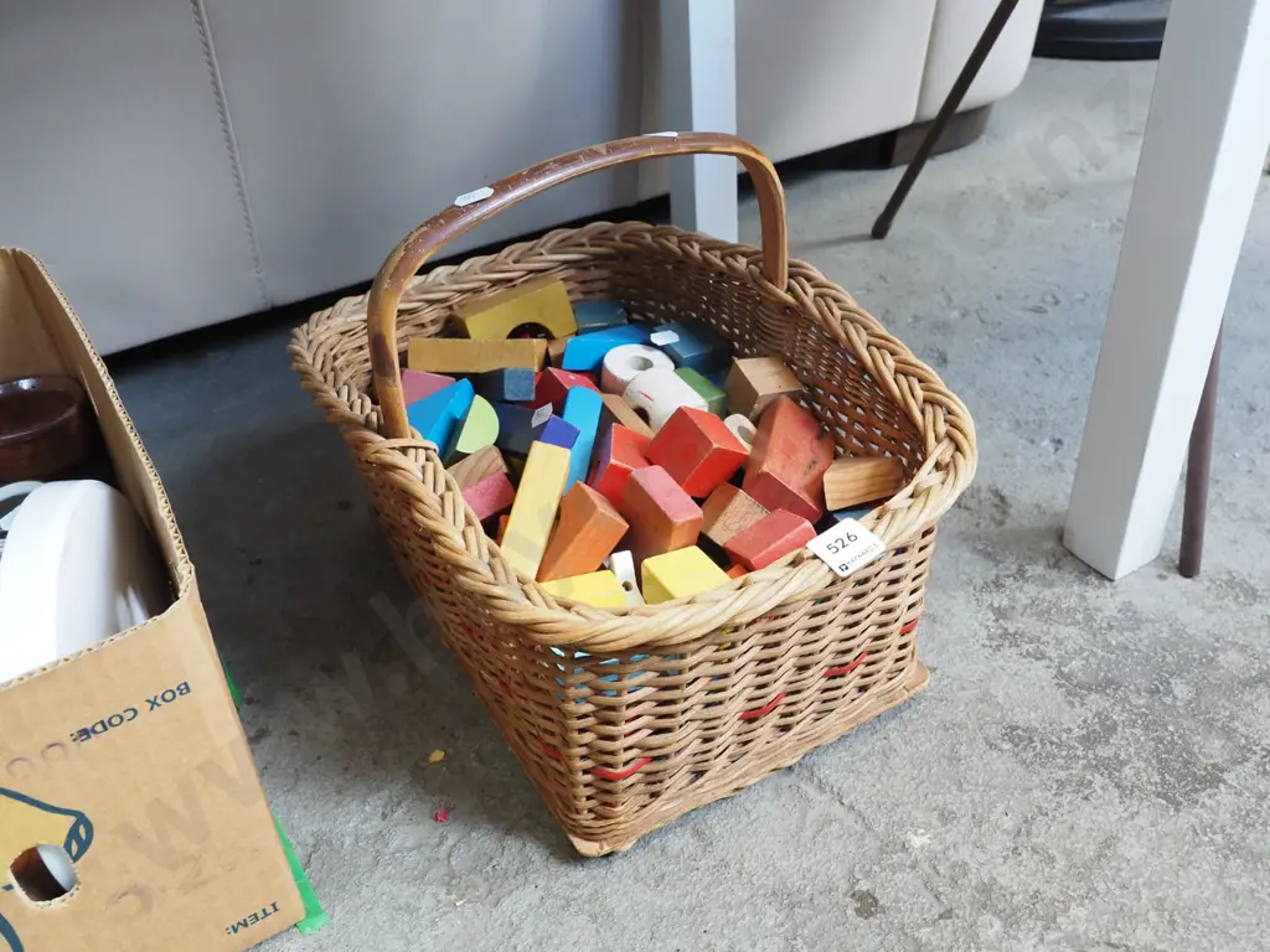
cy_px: 476
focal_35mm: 32
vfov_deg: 44.2
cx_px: 635
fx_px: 1174
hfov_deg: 56.8
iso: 1600
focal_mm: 16
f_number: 5.6
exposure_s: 1/60
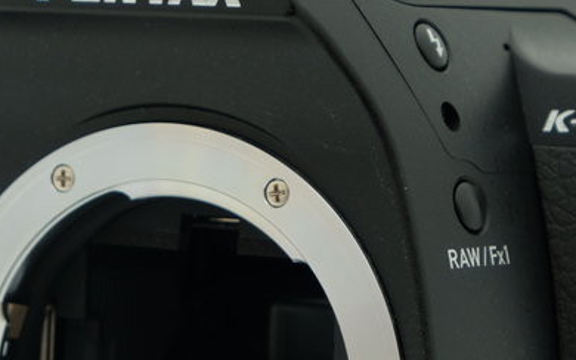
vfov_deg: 5.1
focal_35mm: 260
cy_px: 279
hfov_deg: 8.1
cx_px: 145
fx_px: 4083
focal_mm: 55
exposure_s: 1/125
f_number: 8
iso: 200
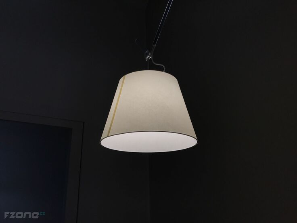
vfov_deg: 49.7
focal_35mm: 28
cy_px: 112
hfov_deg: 63.4
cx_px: 148
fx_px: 240
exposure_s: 1/133
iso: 20
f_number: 1.8
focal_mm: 3.99
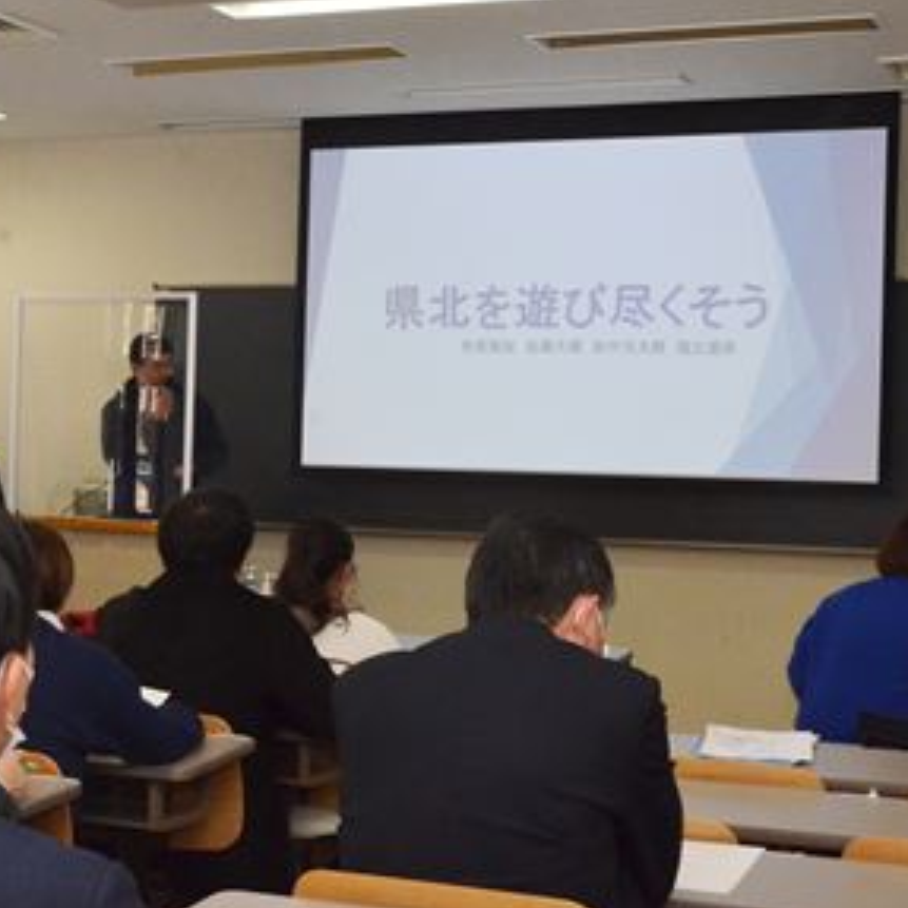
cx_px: 190
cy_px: 400
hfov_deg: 24.0
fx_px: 2107
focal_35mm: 71
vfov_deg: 24.3
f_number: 13
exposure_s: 1/320
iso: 3200
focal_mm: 32
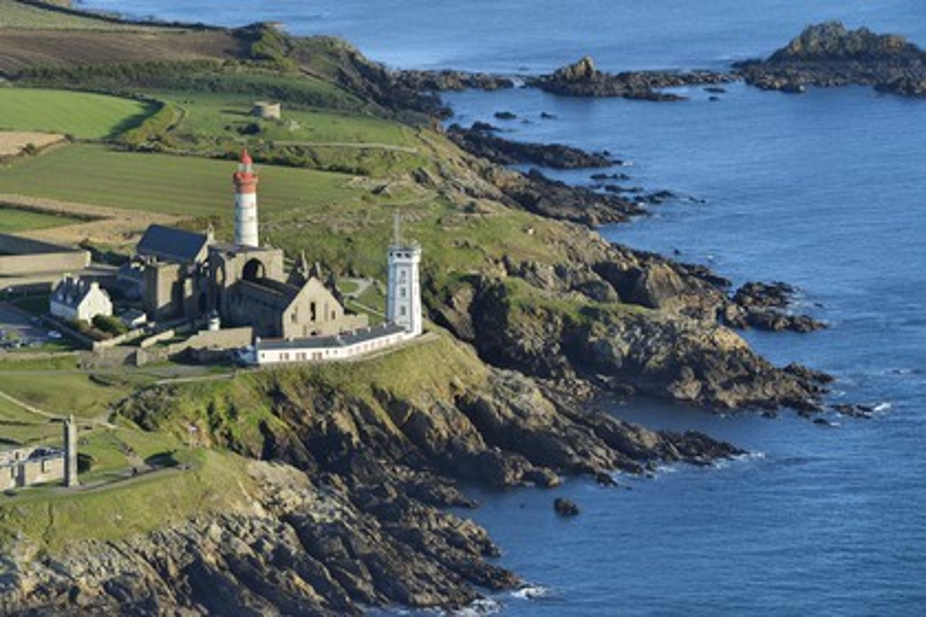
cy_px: 308
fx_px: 3858
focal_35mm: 150
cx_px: 463
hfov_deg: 13.7
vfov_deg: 9.1
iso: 800
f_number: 9
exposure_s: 1/1250
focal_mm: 150
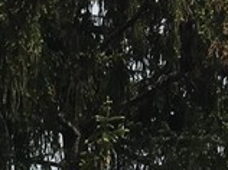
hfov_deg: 10.3
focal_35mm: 188
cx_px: -81
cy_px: 533
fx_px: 1236
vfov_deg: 7.0
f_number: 2.2
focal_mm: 4.15
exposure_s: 1/1637
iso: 25
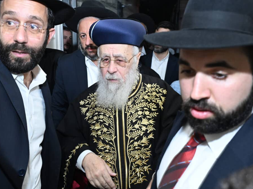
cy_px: 95
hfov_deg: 50.6
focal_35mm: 37
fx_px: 267
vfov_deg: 39.1
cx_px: 113
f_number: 6.3
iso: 2000
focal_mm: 33.5
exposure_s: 1/125
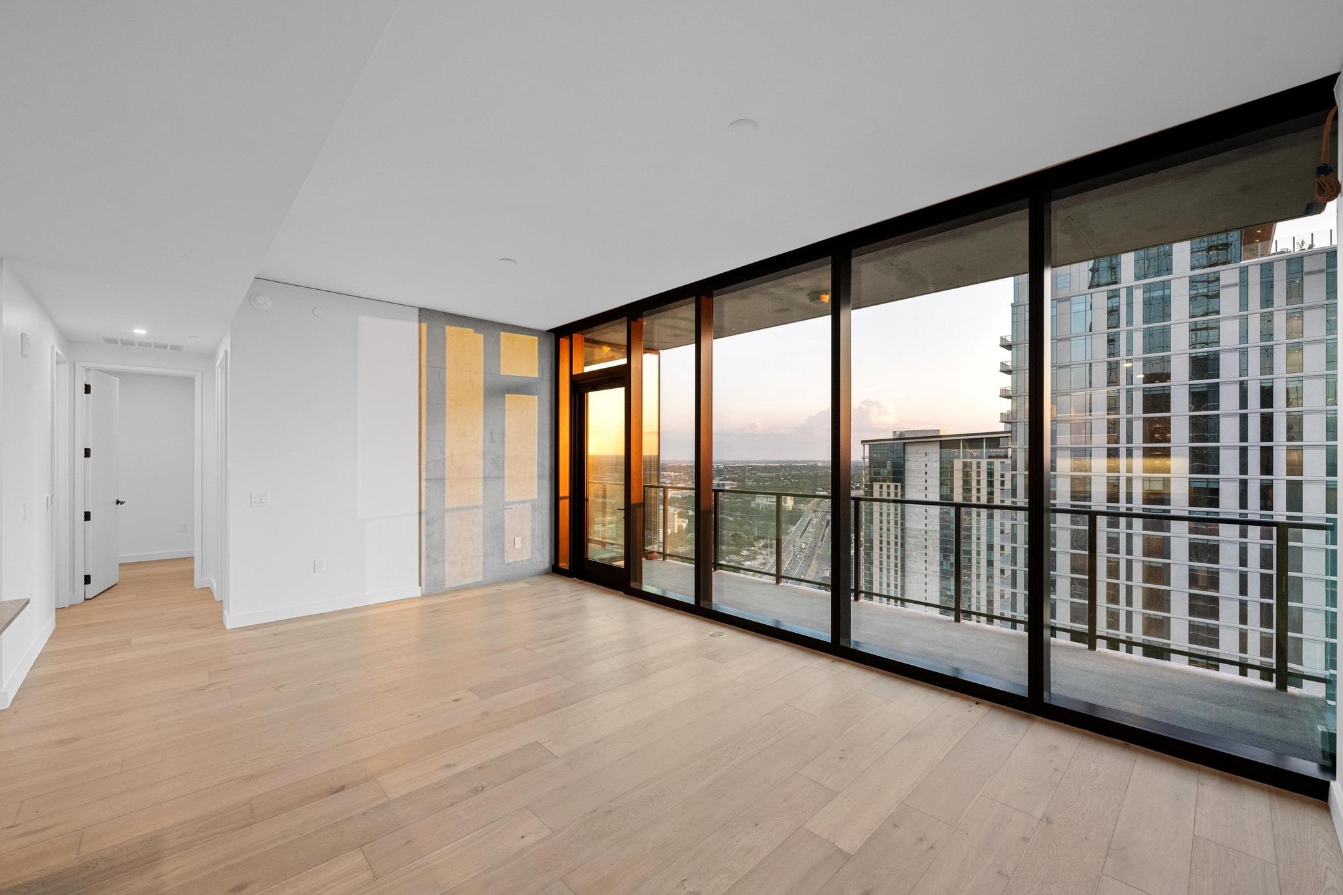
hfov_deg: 104.3
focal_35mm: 14
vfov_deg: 81.2
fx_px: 522
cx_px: 672
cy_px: 448
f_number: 7.1
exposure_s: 1/20
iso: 2500
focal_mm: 14
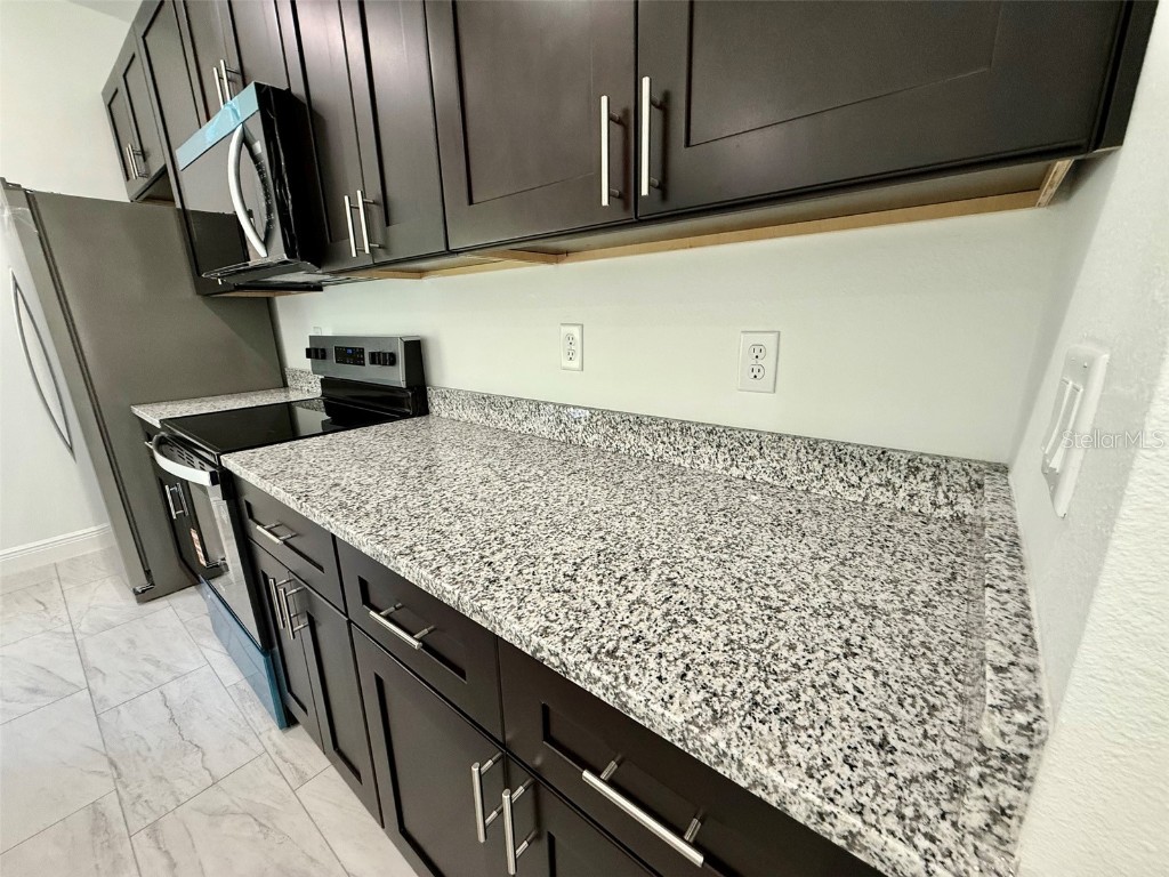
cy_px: 438
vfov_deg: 85.7
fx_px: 473
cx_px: 584
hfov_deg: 102.1
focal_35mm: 14
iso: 320
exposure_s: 1/120
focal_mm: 2.22
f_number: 2.2
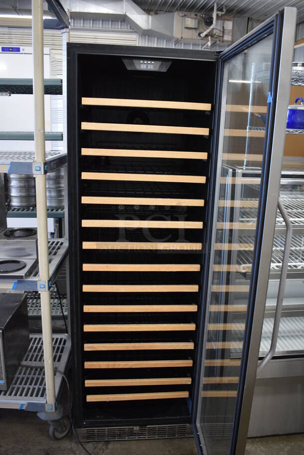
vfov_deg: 61.9
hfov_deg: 43.7
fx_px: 379
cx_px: 152
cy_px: 228
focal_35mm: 30
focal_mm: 20
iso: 1400
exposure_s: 1/125
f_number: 3.8
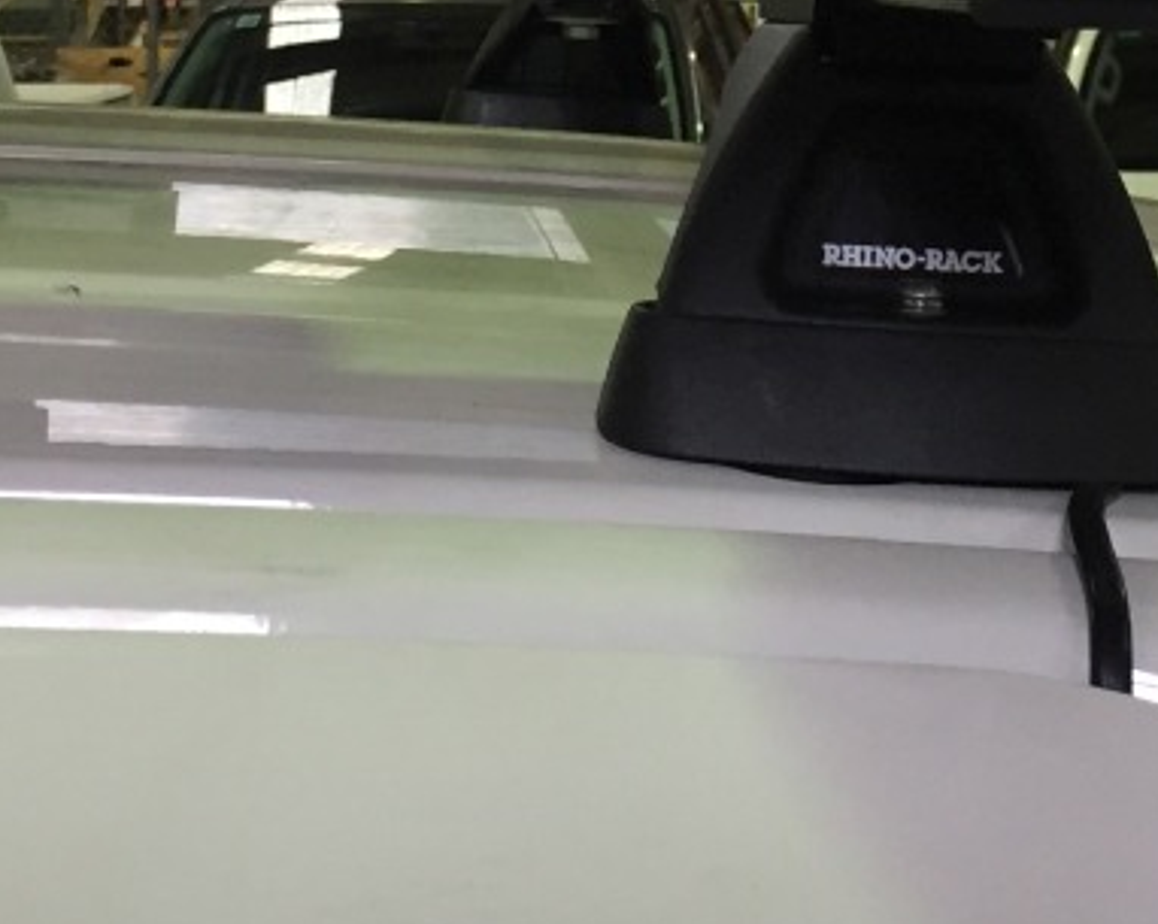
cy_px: -142
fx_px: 3048
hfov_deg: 21.4
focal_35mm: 89
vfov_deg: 16.6
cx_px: 837
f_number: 2.2
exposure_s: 1/33
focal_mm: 4.15
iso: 80
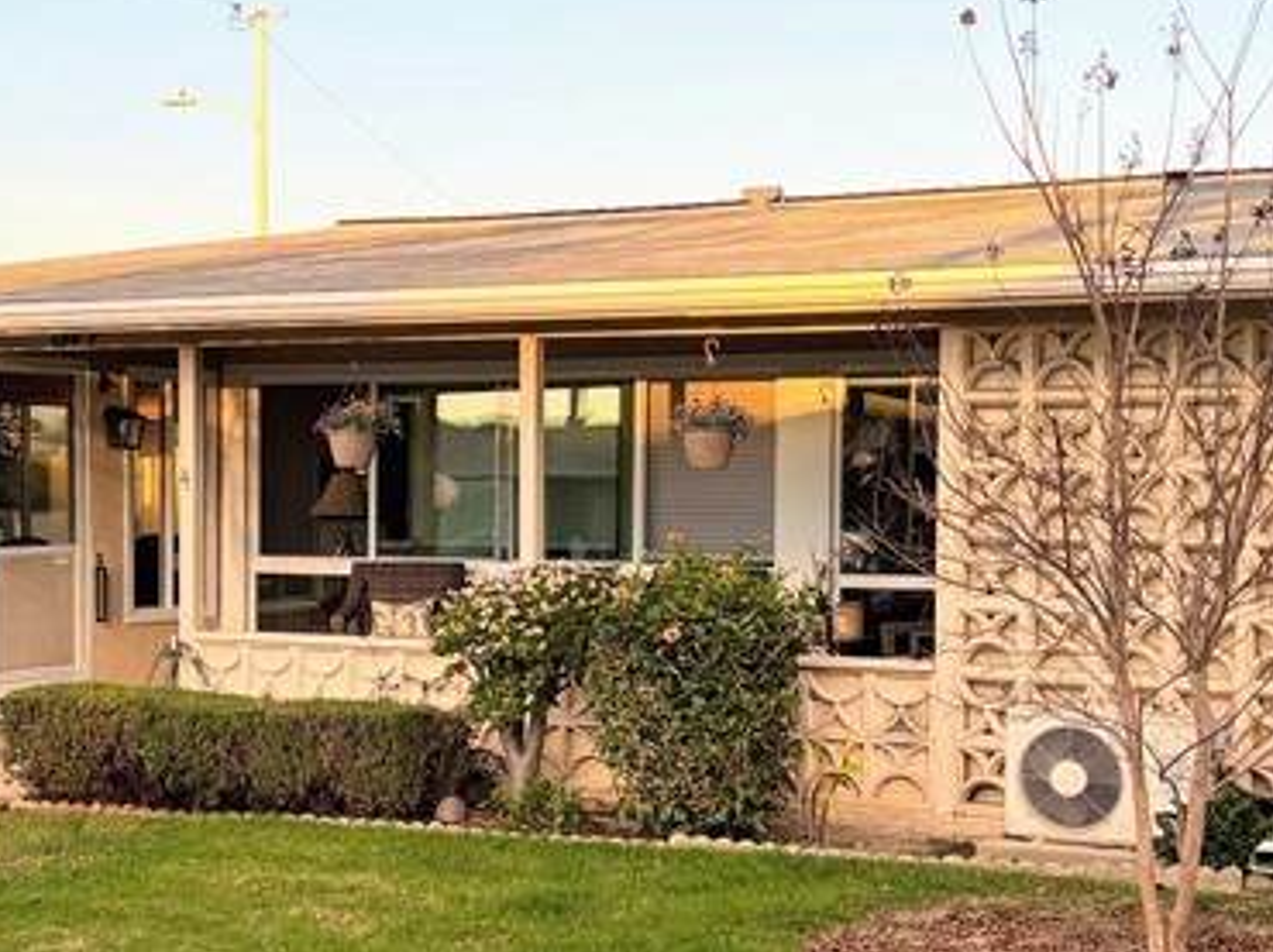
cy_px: 581
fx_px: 2646
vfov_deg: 20.4
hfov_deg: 26.9
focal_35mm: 72
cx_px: 454
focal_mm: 5.96
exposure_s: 1/615
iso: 50
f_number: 1.6
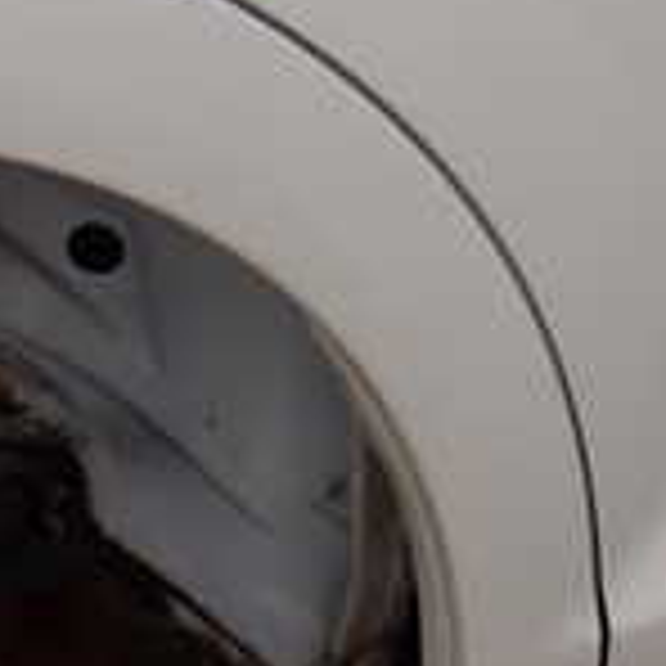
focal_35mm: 136
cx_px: 688
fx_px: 2960
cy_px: -243
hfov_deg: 12.7
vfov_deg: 12.4
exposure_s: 1/400
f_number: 3.5
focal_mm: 6.83
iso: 100
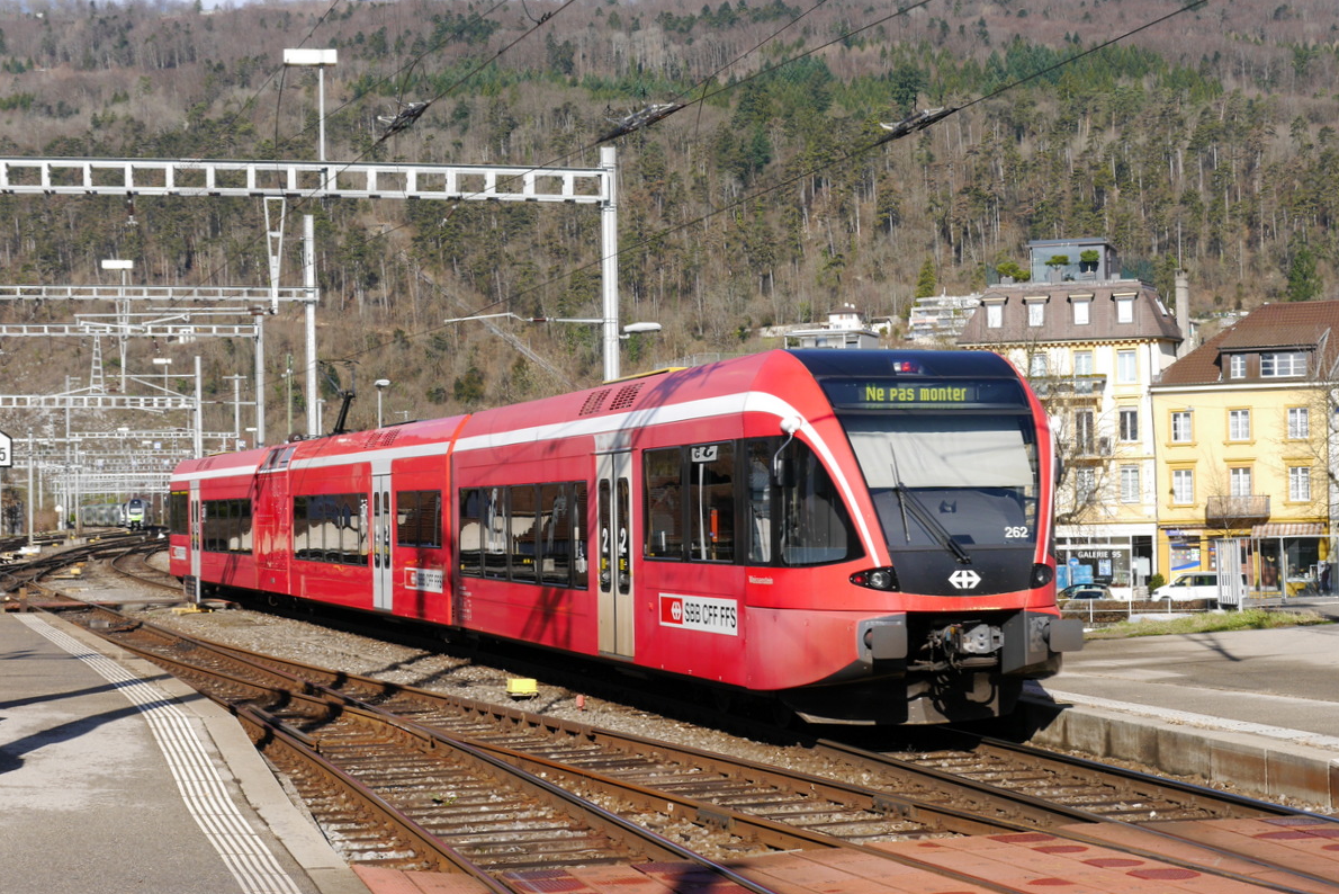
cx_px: 674
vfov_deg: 20.9
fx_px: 2418
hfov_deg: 31.0
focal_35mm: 65
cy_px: 476
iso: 160
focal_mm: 31
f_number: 8
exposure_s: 1/320
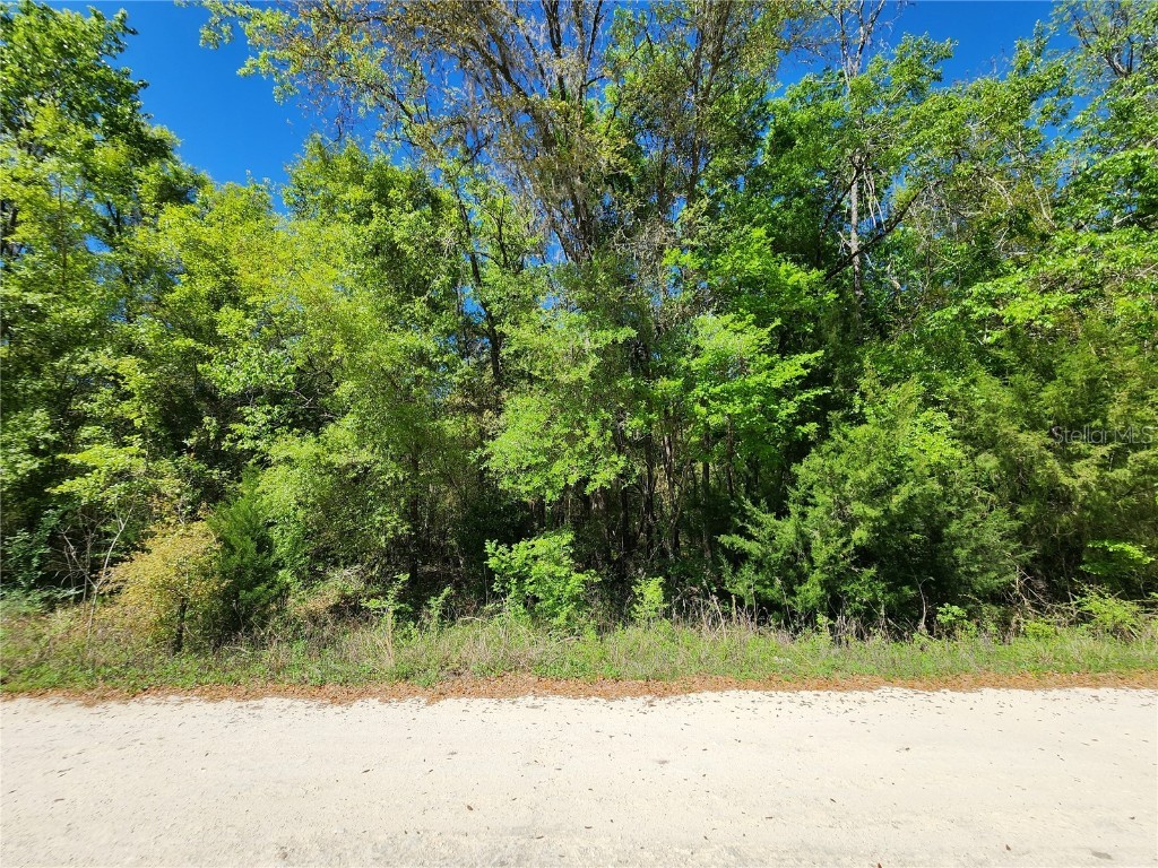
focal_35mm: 13
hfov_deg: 106.2
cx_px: 579
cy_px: 434
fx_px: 435
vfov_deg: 89.9
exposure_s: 1/1910
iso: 50
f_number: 2.2
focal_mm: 2.2
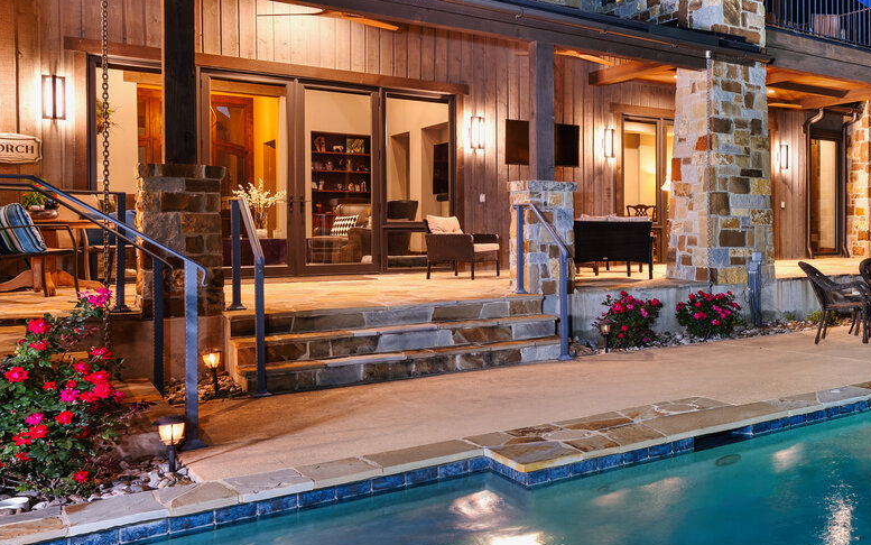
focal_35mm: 34
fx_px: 807
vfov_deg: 37.2
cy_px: 242
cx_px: 870
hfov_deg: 47.2
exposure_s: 8
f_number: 7.1
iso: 160
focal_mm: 16
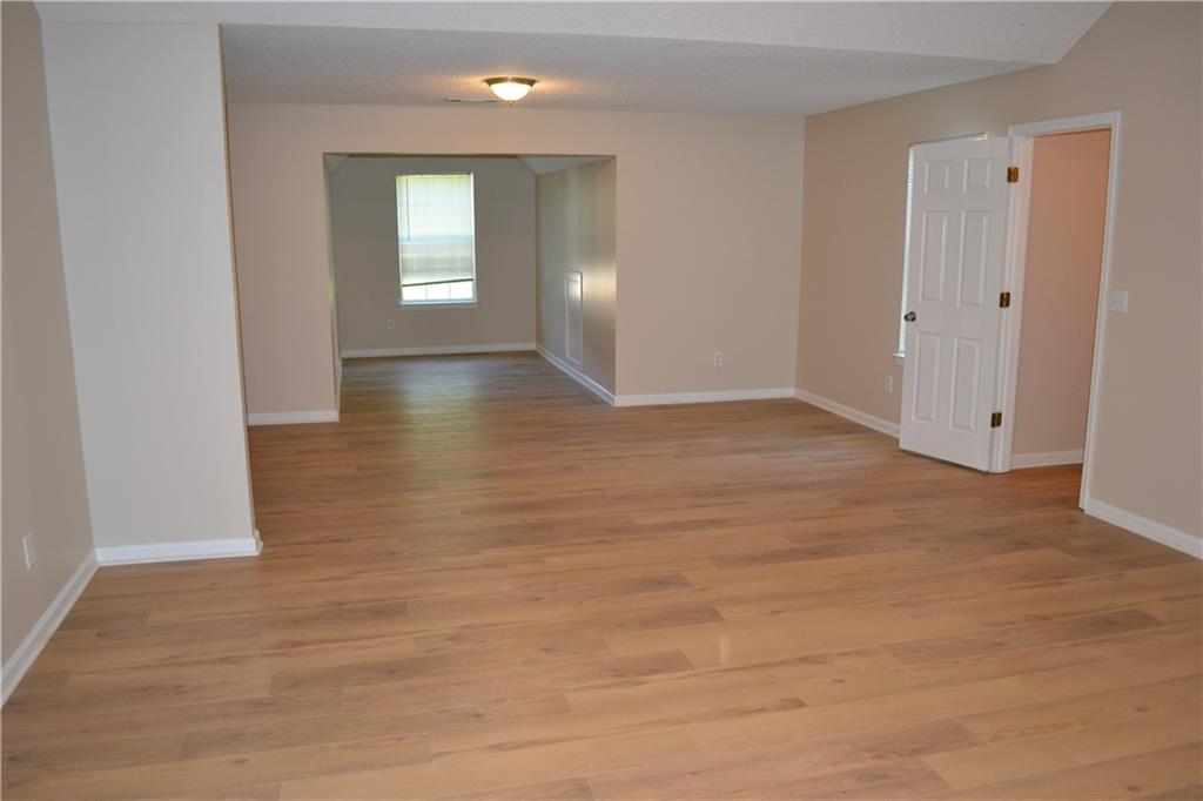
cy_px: 400
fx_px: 902
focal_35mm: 27
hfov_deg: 67.4
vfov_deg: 47.9
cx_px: 602
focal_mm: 18
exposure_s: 1/60
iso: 640
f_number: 3.5
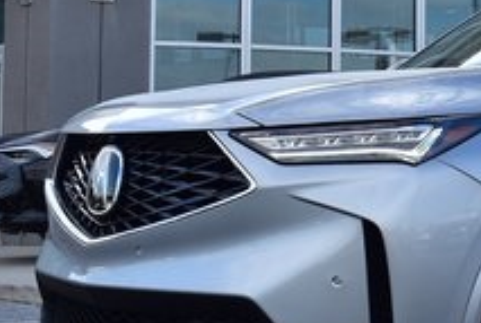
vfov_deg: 11.7
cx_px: 628
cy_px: 36
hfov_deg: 16.5
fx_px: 1567
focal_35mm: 117
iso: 100
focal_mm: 26
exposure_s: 1/160
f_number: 7.1
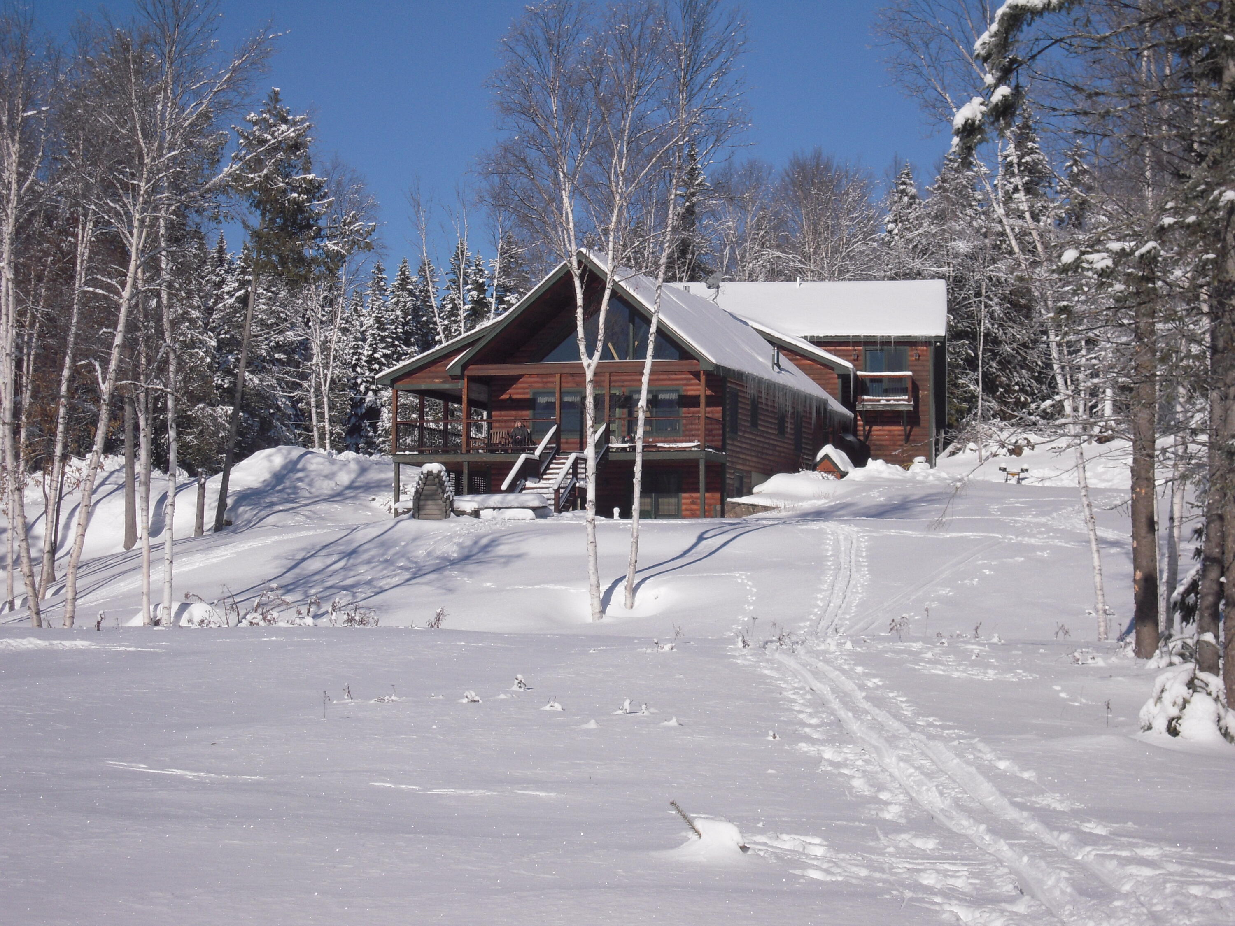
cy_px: 463
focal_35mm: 98
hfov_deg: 20.0
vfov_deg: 15.1
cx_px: 618
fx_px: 3496
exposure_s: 1/320
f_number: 10.6
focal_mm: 17.4
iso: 100
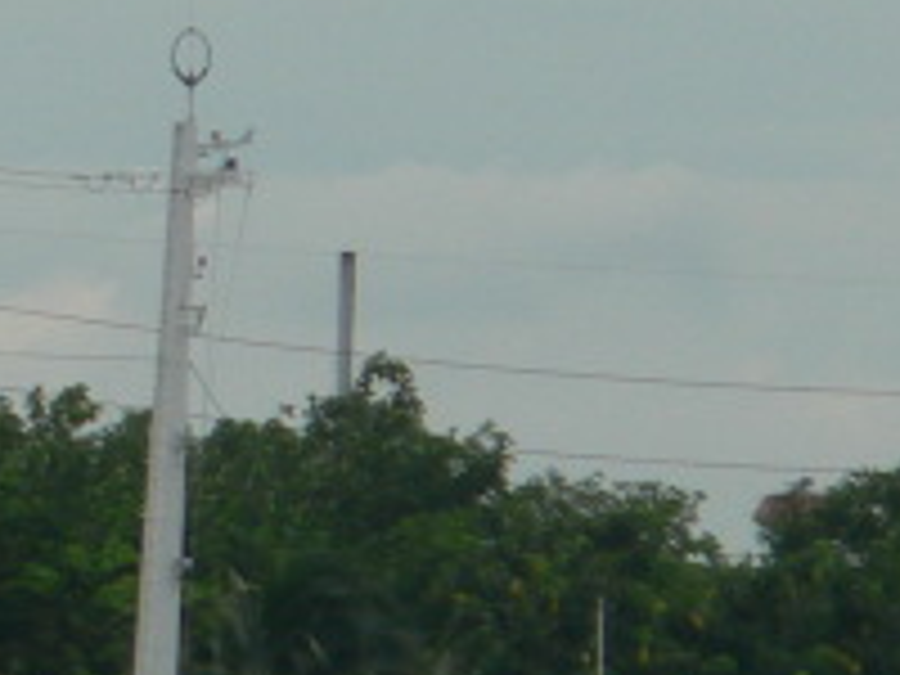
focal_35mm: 1426
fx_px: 37075
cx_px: -810
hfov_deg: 1.4
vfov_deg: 1.0
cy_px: 364
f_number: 5.6
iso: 80
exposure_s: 1/800
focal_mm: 59.5
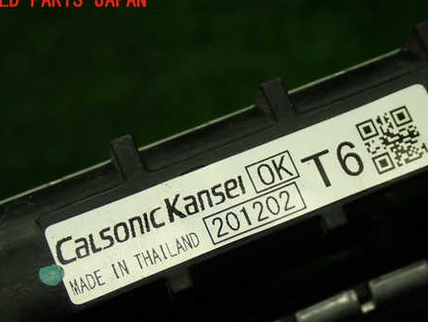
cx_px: 260
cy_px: 205
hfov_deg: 25.0
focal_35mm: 78
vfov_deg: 18.9
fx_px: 965
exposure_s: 1/100
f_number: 3.5
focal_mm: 10.35
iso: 200
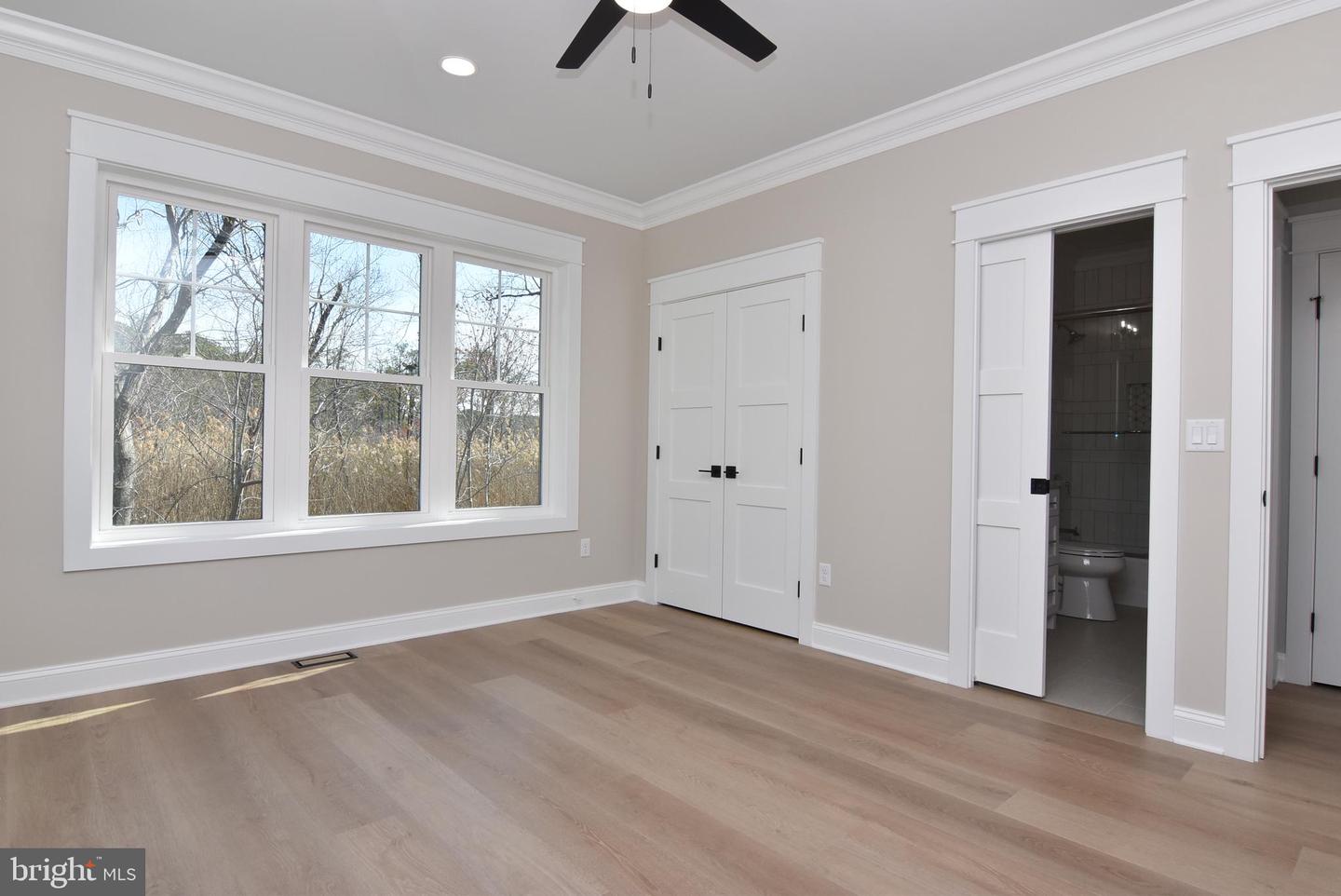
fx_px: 671
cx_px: 670
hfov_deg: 90.0
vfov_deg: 67.5
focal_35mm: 18
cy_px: 448
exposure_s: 1/200
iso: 500
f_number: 14
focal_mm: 12
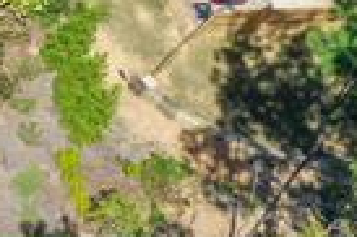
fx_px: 1298
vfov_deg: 10.3
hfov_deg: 12.9
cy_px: -13
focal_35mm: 131
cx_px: -430
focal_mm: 10.26
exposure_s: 1/100
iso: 100
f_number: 10
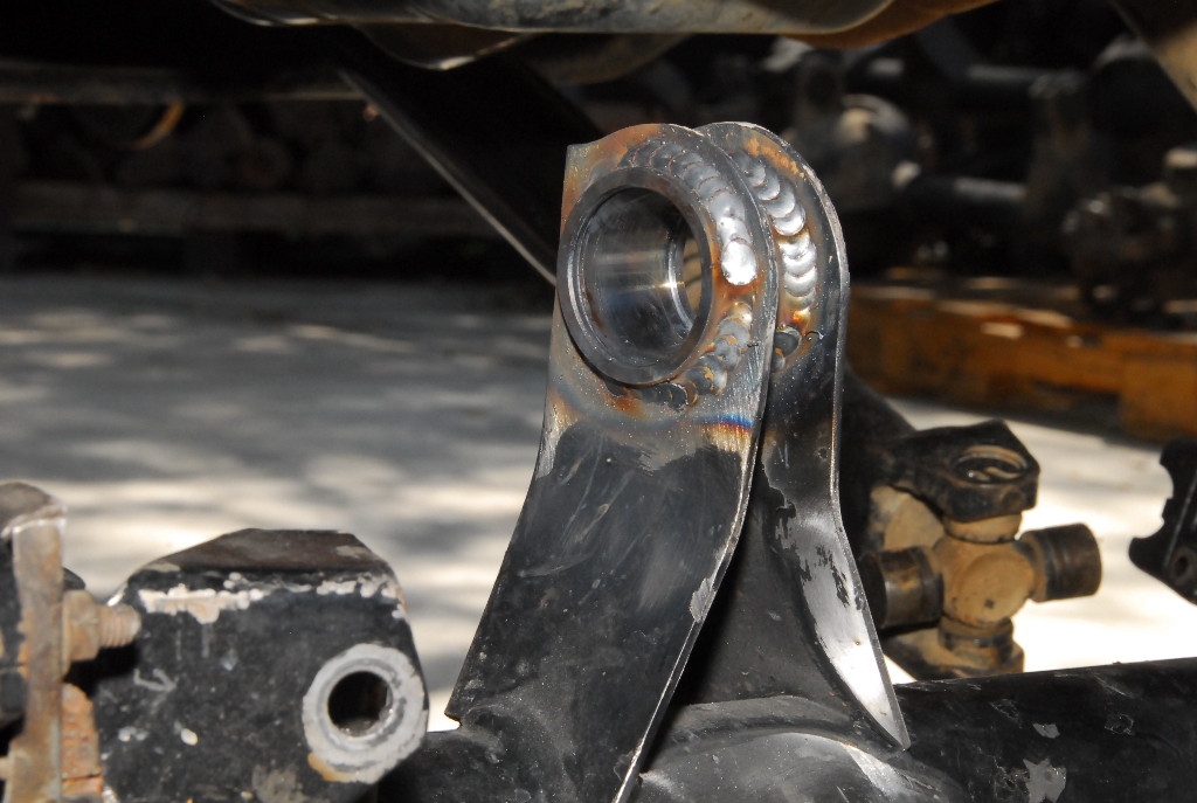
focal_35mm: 123
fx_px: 4097
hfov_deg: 16.6
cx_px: 598
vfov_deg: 11.2
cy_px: 402
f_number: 20
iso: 720
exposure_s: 1/60
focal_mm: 82
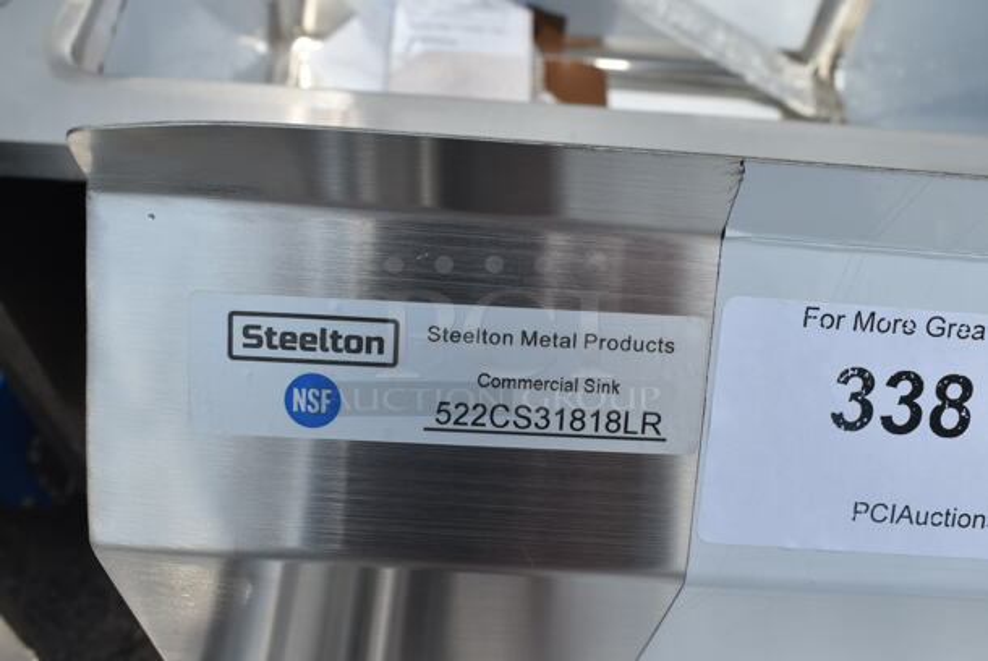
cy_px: 330
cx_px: 494
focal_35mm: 36
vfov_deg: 37.0
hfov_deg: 53.1
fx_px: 989
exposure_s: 1/320
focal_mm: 24
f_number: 11
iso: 100
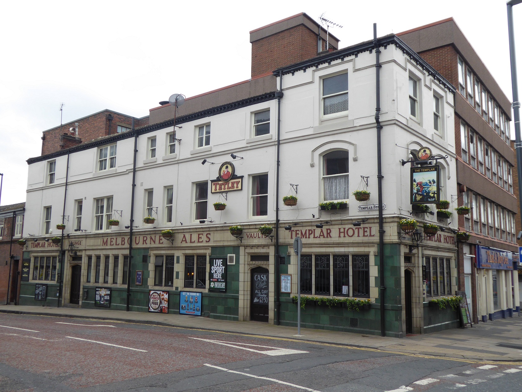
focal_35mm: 31
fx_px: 468
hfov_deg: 58.3
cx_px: 261
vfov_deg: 45.5
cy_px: 196
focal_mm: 5.4
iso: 100
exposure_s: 1/200
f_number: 3.5
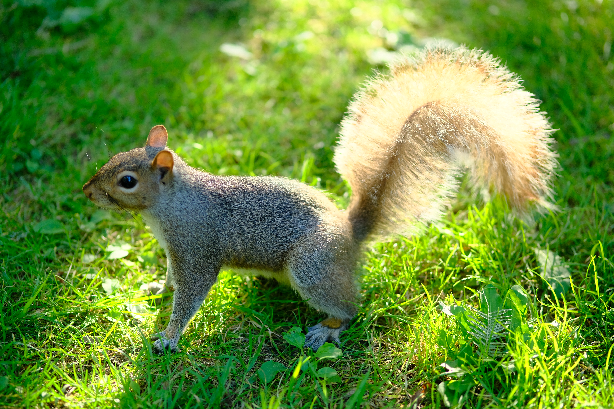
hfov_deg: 27.0
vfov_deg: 18.2
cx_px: 307
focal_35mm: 75
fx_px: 1279
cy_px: 204
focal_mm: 50
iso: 800
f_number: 2
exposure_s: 1/600
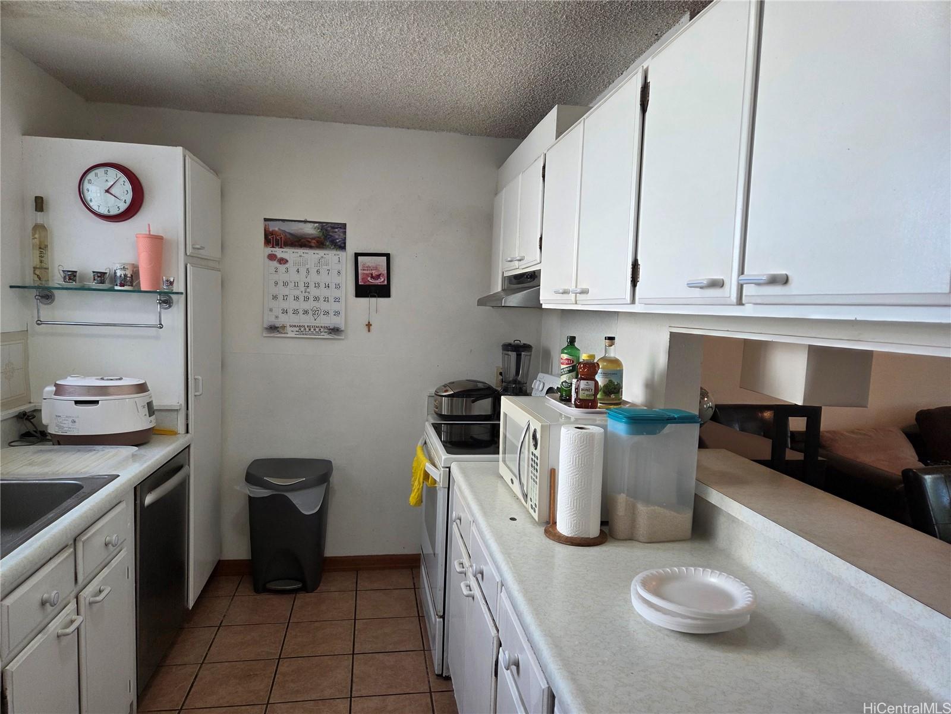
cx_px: 476
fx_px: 632
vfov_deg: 58.9
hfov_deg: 73.9
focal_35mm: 23
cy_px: 357
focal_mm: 5.4
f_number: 1.8
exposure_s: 1/120
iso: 160
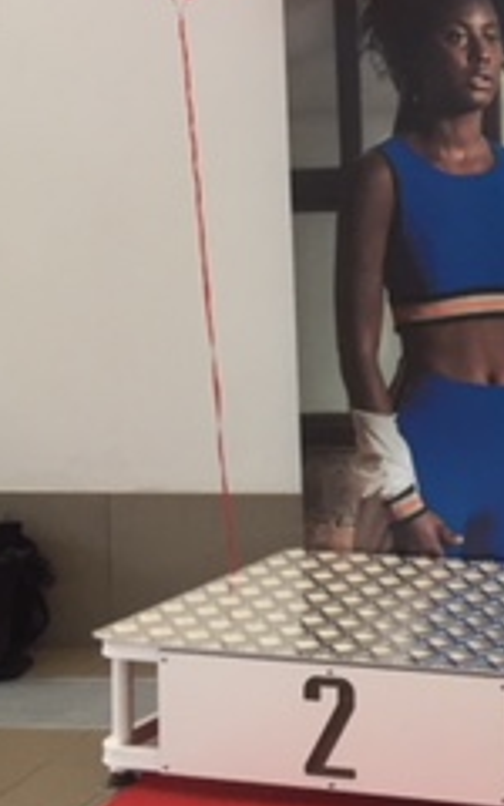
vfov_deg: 24.7
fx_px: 1802
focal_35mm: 82
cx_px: 843
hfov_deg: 14.4
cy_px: 128
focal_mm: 4.15
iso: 32
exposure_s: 1/33
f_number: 2.2
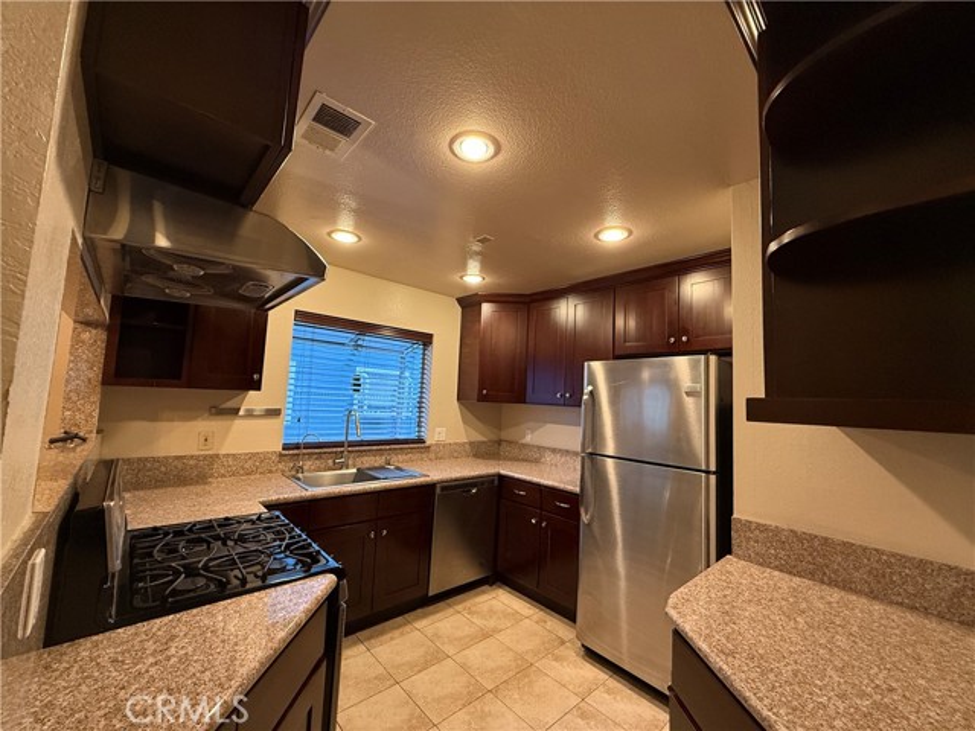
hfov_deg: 102.1
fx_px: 394
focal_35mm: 14
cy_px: 366
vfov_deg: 85.7
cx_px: 488
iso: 320
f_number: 2.2
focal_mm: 2.22
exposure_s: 1/60
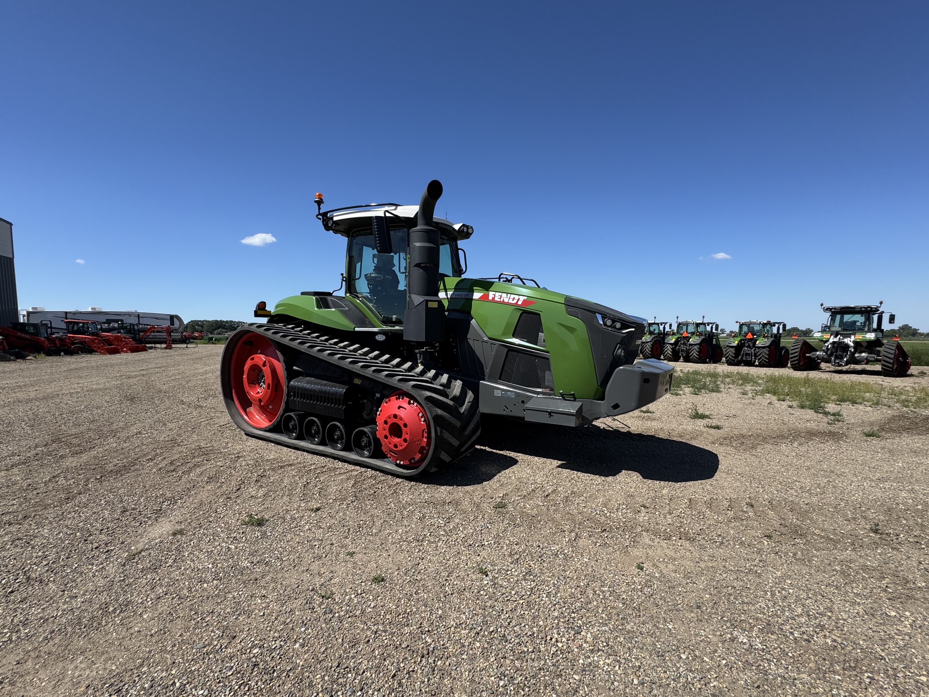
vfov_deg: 78.0
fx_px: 429
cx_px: 466
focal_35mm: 16
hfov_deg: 94.5
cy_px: 368
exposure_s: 1/1637
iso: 50
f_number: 2.2
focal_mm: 2.22
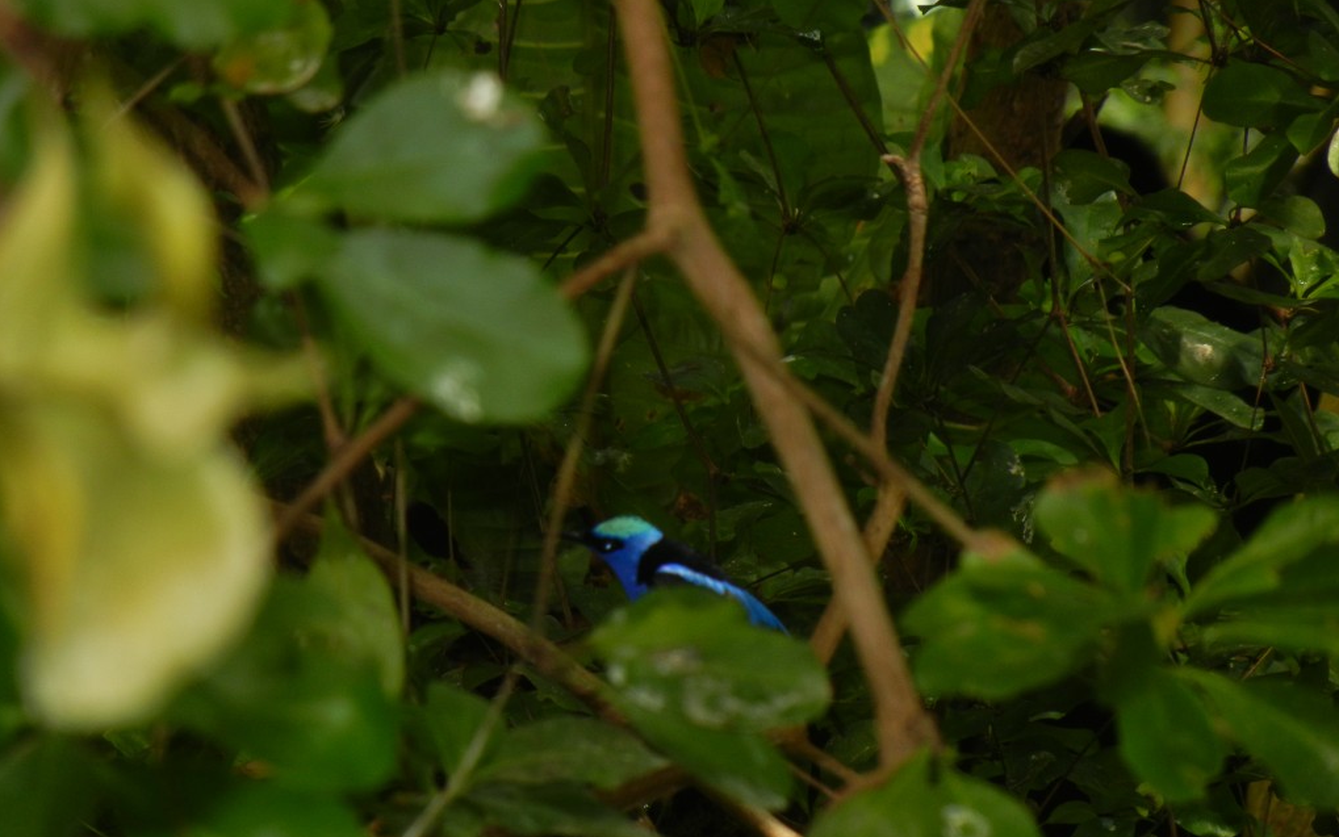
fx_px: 10182
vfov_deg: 4.7
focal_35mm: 279
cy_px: 489
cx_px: 668
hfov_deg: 7.5
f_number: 5.1
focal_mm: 47.2
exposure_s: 1/60
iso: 200
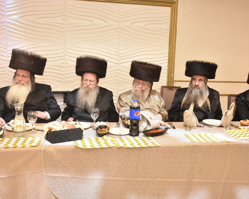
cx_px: 136
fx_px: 292
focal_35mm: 40
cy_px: 99
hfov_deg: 46.2
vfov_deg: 37.7
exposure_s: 1/100
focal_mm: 23
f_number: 5.6
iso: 1250
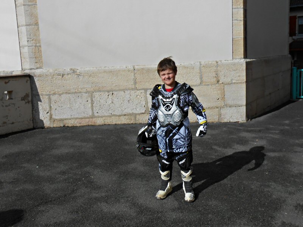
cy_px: 114
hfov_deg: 67.3
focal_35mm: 26
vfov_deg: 53.1
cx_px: 152
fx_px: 228
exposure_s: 1/2000
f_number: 3.5
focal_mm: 4.6
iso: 80
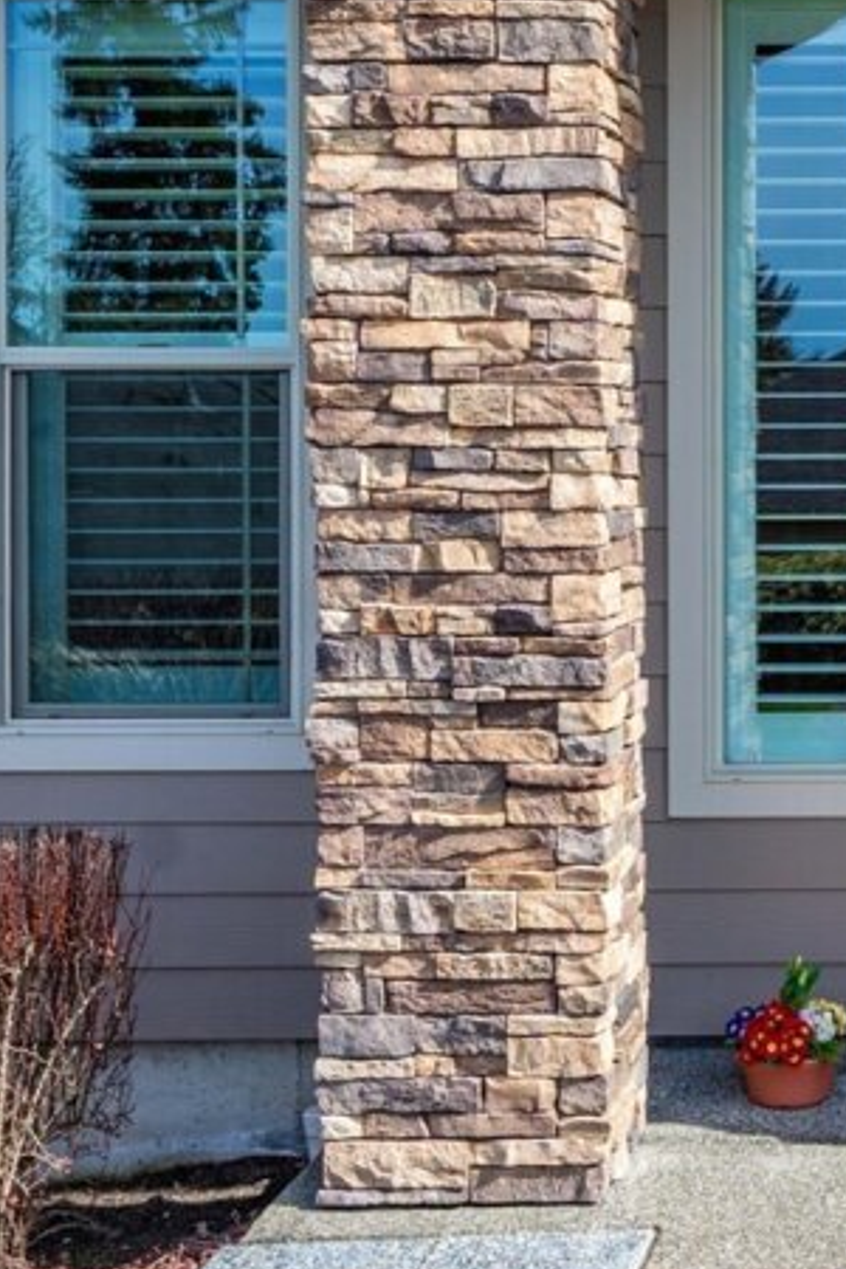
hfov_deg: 21.2
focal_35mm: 56
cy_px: 371
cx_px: 1187
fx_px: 1974
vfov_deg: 35.1
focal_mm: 18
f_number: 6.3
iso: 100
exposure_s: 1/125
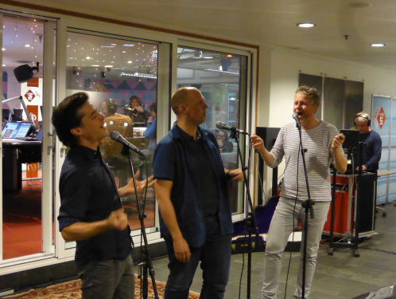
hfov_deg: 40.4
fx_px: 538
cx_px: 198
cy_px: 150
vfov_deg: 31.0
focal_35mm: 47
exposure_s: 1/15
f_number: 4.2
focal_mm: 8.5
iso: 1600
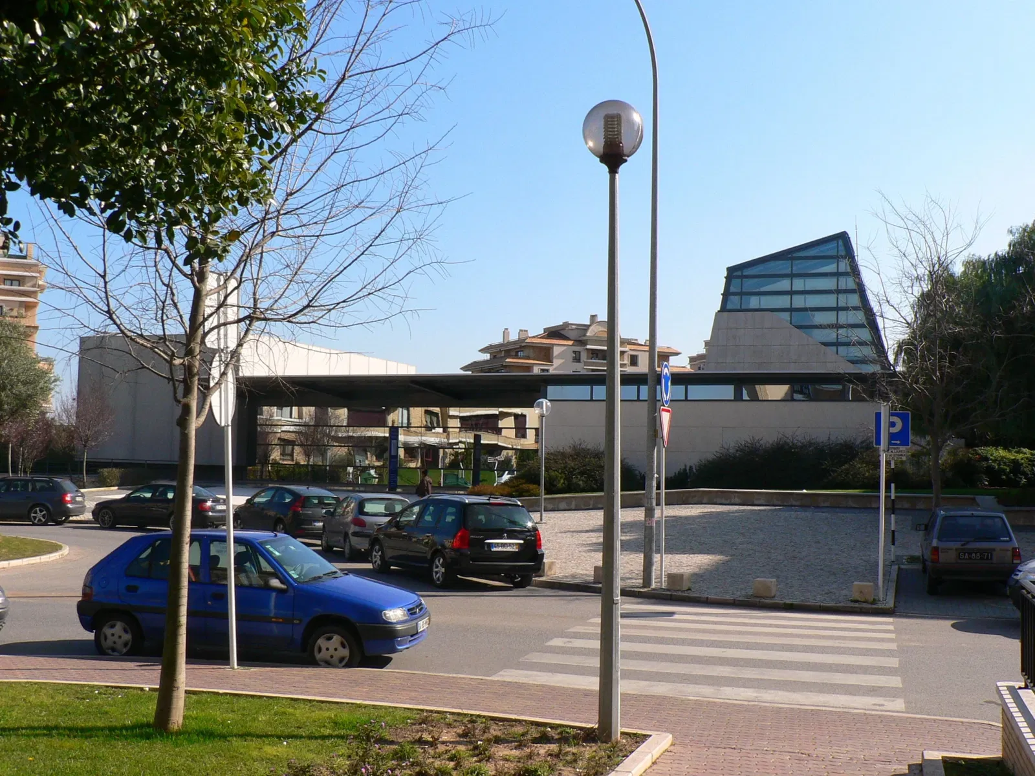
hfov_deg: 51.4
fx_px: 1076
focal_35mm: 36
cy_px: 388
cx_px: 518
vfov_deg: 39.7
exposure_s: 1/500
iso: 100
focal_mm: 6
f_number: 5.6
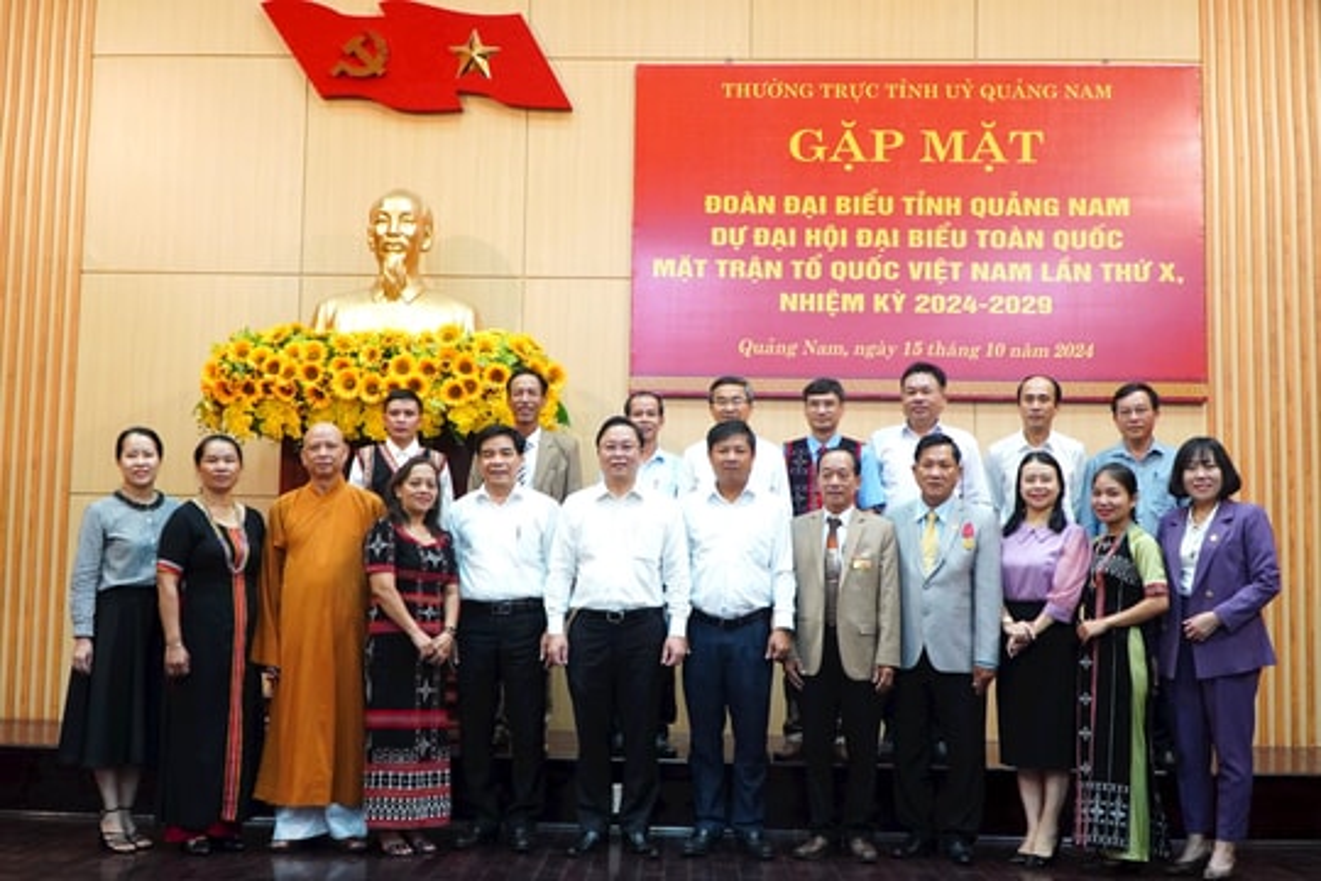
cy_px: 440
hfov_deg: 55.1
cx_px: 660
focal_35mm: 34
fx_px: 1266
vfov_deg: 38.4
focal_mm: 23
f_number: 4
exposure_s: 1/100
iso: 2500
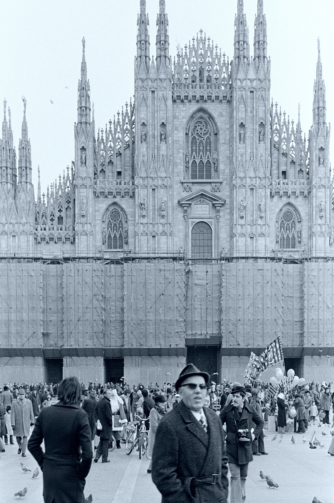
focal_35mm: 82
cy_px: 252
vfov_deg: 24.6
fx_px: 1151
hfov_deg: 16.5
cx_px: 167
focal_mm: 55
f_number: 2.8
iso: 320
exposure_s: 1/125
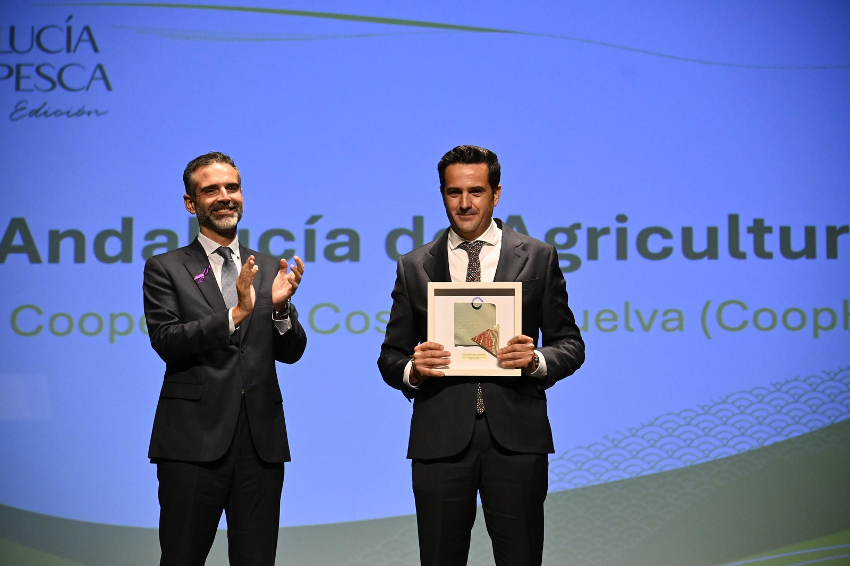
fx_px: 3222
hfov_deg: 15.0
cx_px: 425
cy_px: 283
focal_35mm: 136
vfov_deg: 10.0
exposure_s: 1/250
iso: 3200
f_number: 5
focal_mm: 91
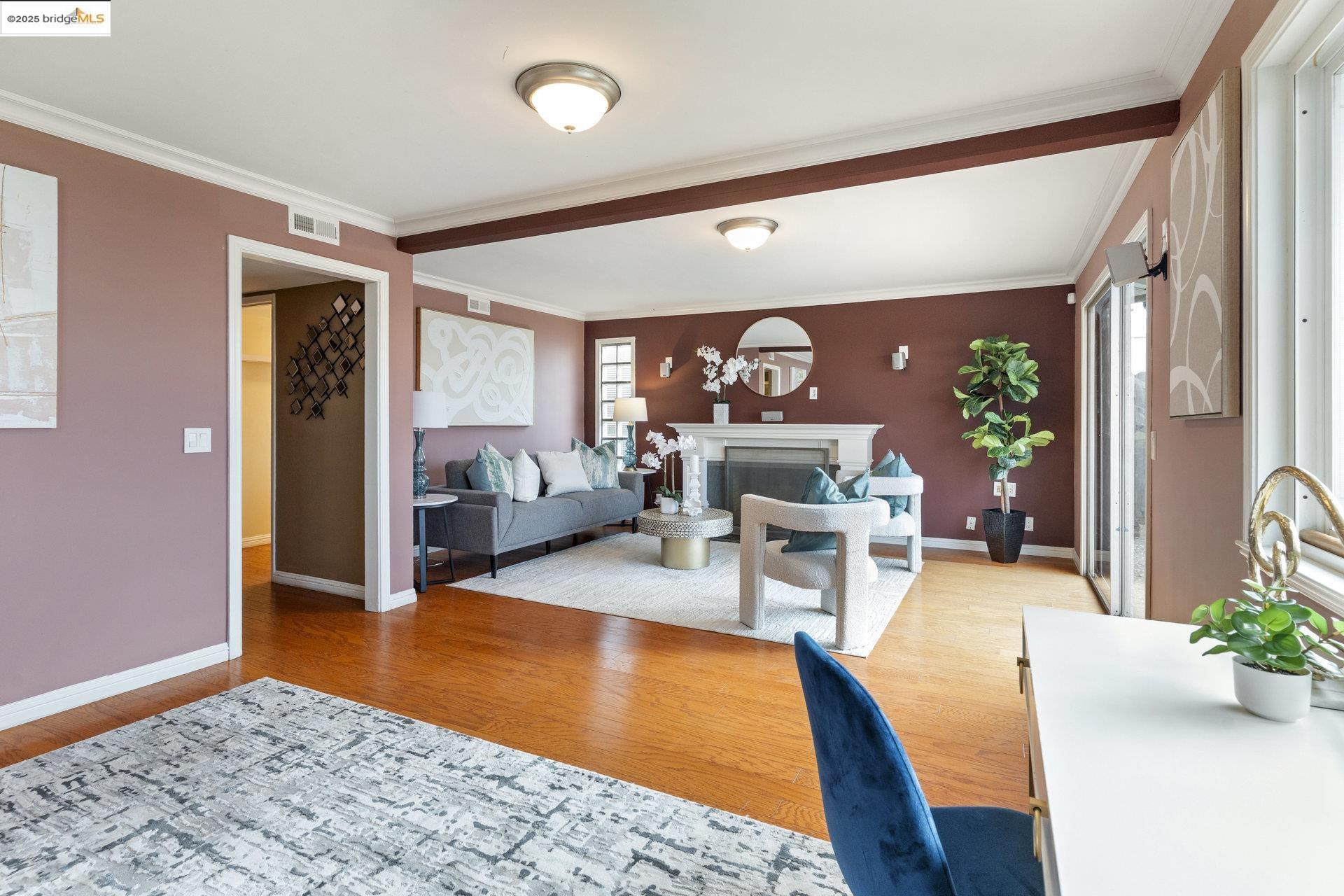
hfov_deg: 93.3
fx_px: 635
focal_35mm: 17
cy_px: 448
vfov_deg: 70.4
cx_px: 672
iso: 800
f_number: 8
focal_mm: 17
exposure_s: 1/5
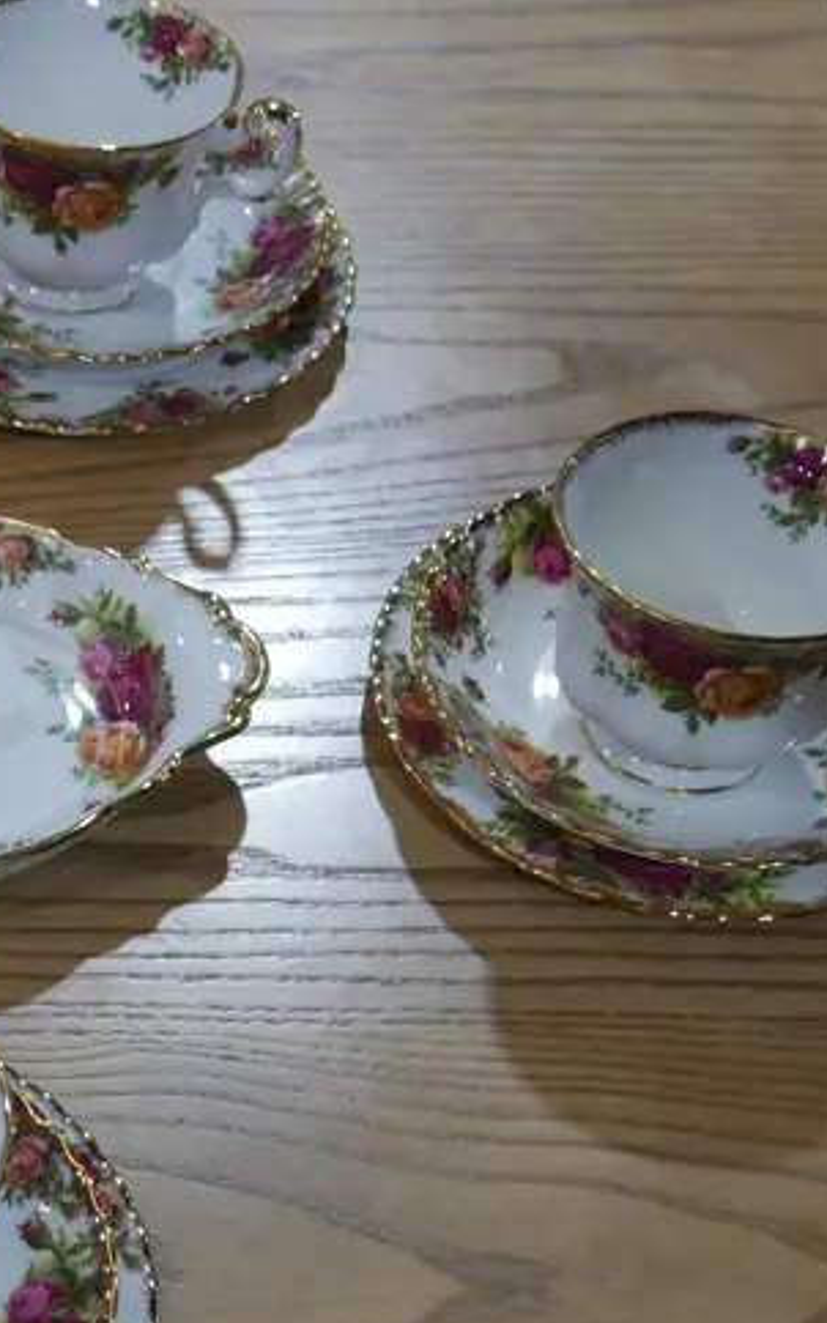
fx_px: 2920
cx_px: -211
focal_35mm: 81
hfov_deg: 15.4
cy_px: 831
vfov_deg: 25.4
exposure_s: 1/60
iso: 250
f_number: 4
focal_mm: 18
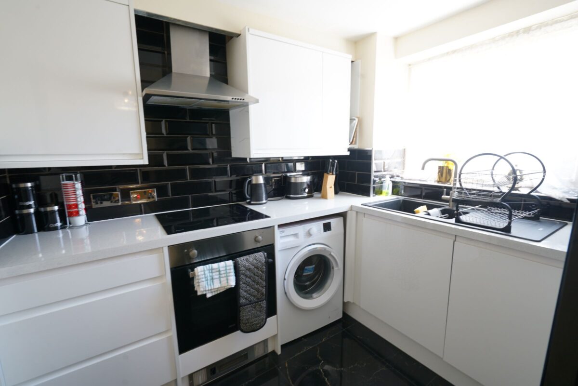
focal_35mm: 16
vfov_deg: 73.8
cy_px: 193
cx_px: 289
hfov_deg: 96.7
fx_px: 257
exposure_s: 1/13
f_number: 8
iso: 500
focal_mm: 16
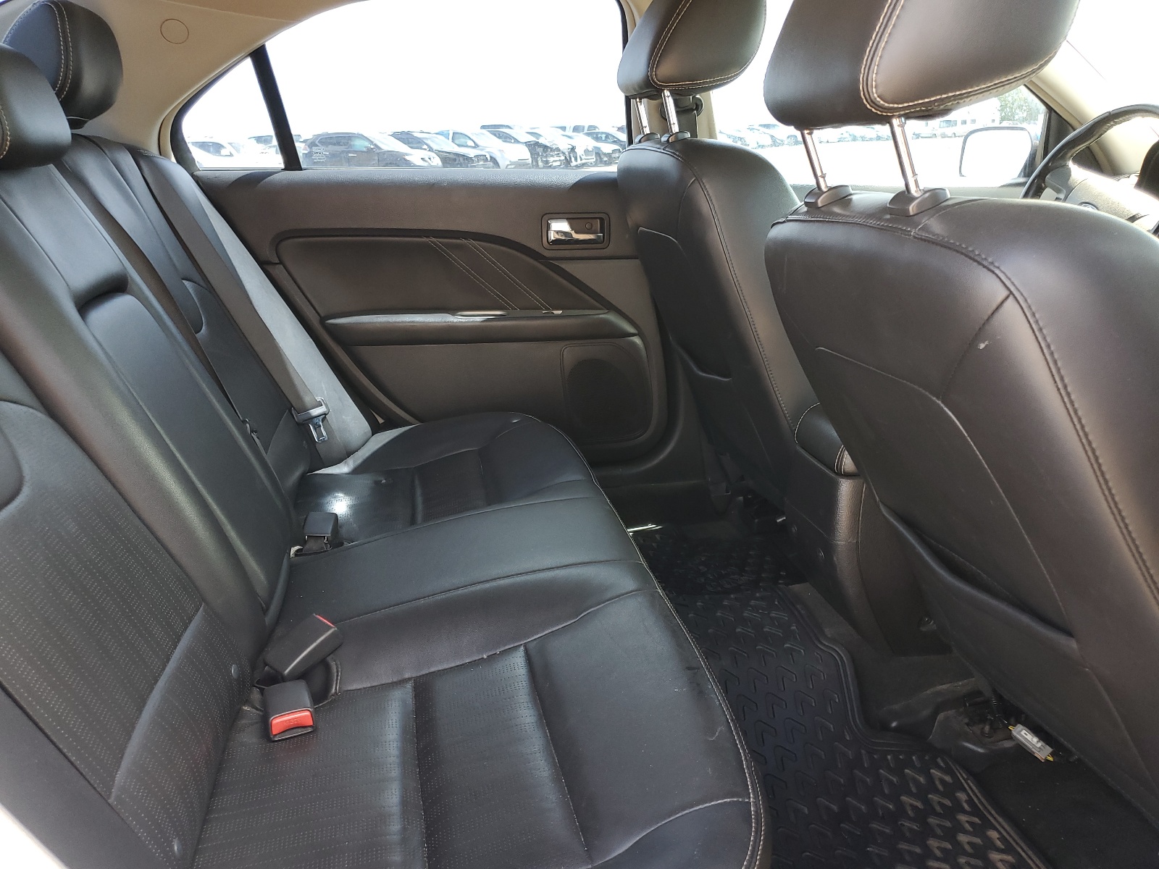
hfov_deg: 67.3
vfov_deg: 53.1
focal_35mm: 26
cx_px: 580
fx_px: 871
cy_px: 434
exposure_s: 1/120
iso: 58
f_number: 1.5
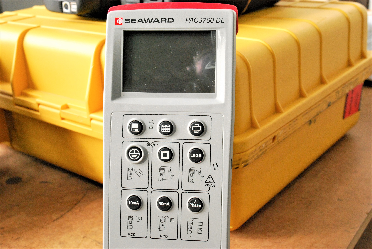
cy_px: 124
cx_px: 186
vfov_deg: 28.2
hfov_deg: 41.1
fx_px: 497
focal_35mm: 48
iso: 1600
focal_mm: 32
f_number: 9
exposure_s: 1/320
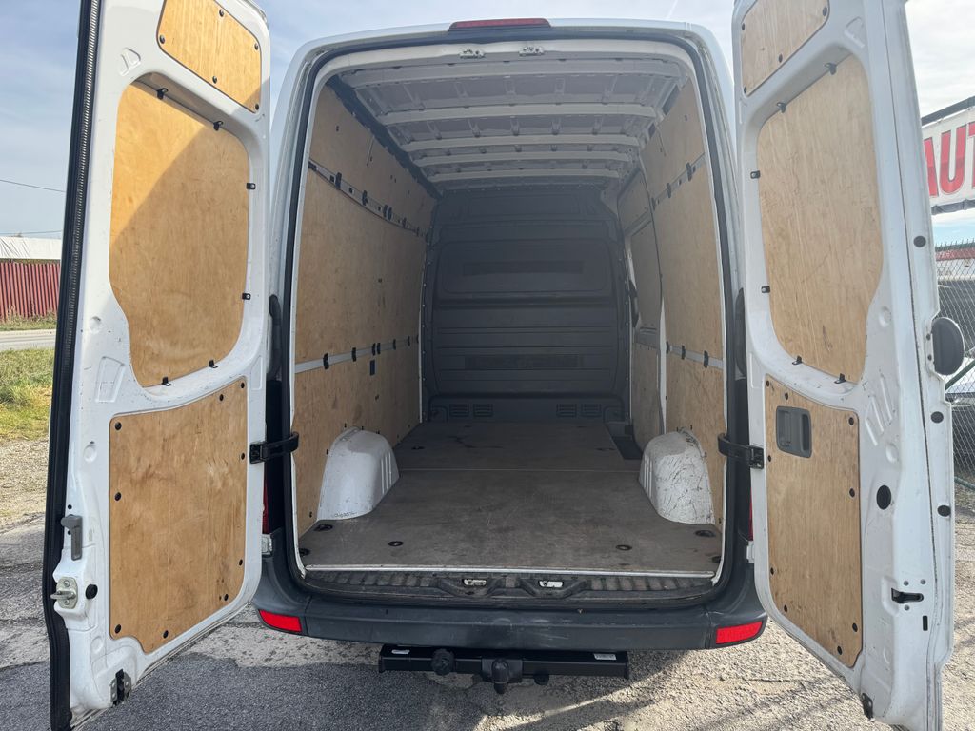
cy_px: 366
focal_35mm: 24
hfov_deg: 71.6
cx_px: 488
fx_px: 676
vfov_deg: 56.8
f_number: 1.78
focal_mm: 6.76
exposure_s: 1/1395
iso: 80
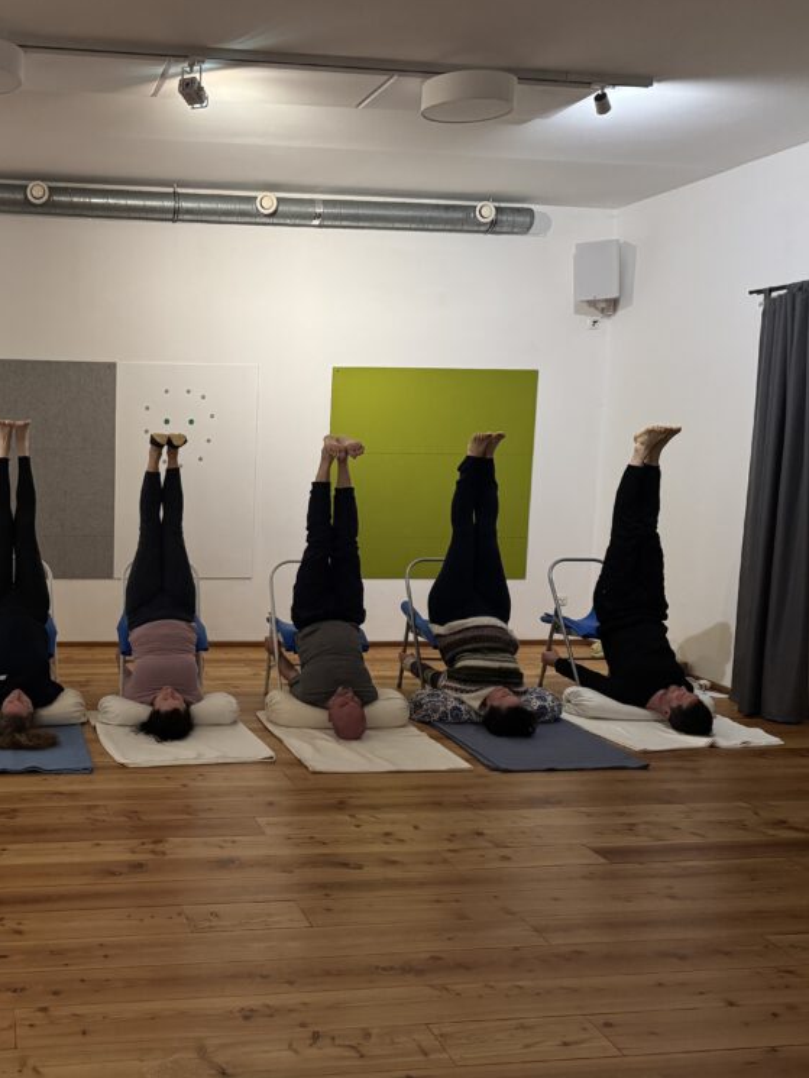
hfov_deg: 40.4
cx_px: 114
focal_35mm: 33
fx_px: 1028
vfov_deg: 55.3
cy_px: 548
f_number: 1.78
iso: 500
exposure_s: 1/50
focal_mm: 6.76
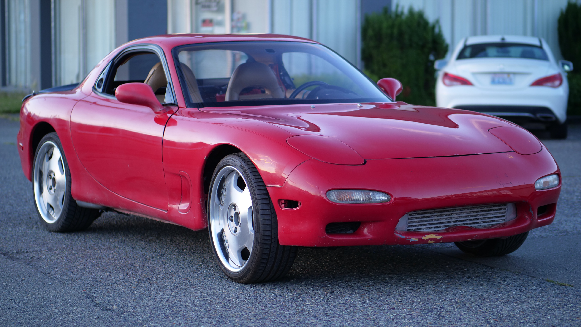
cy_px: 152
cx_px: 291
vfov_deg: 12.9
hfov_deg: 22.7
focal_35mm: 94
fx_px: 1448
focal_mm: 43
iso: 200
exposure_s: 1/500
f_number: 1.2
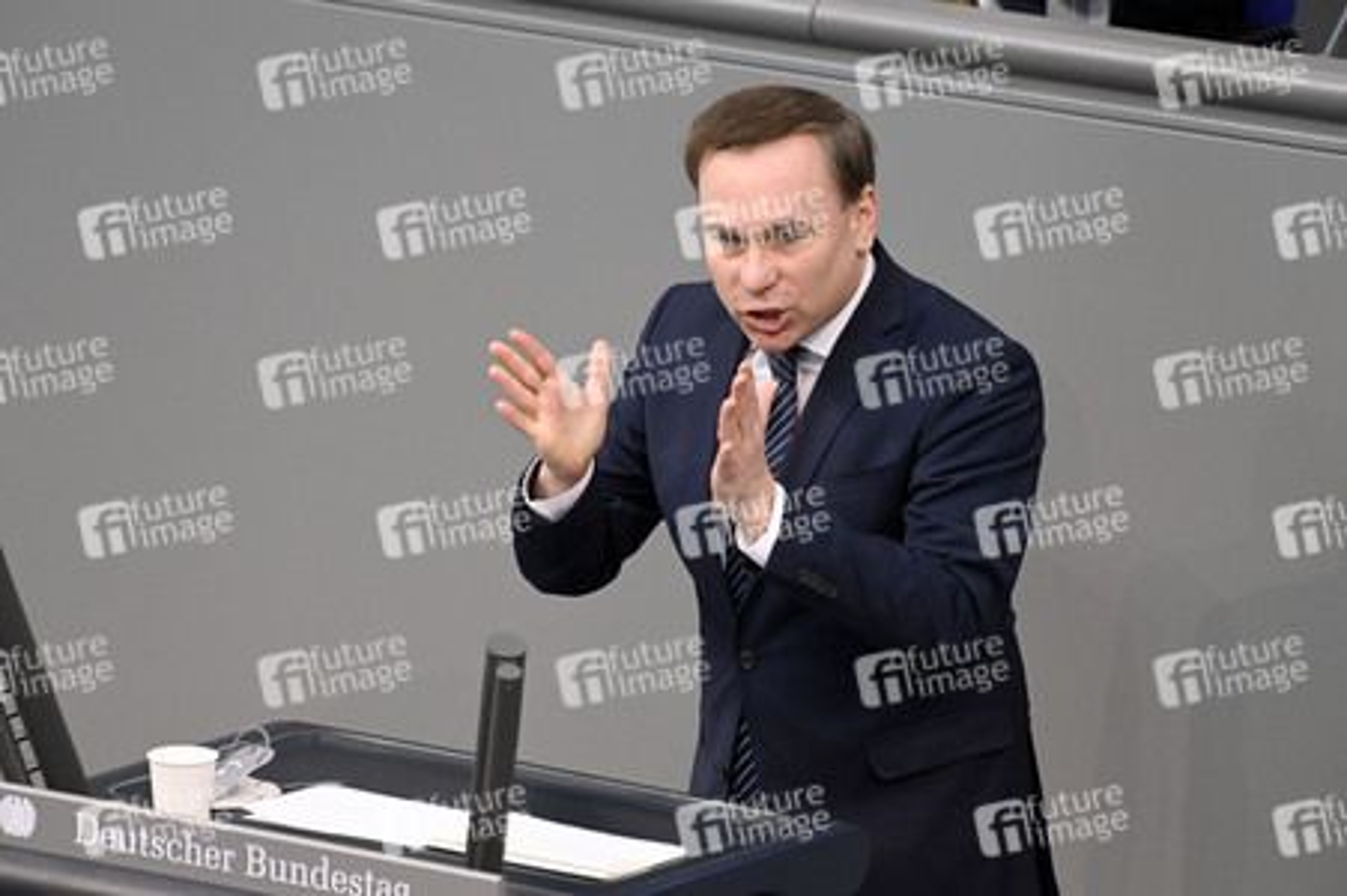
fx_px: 16451
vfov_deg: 3.1
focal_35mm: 440
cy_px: 448
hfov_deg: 4.7
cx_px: 674
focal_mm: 440
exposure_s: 1/250
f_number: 5.6
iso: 8000
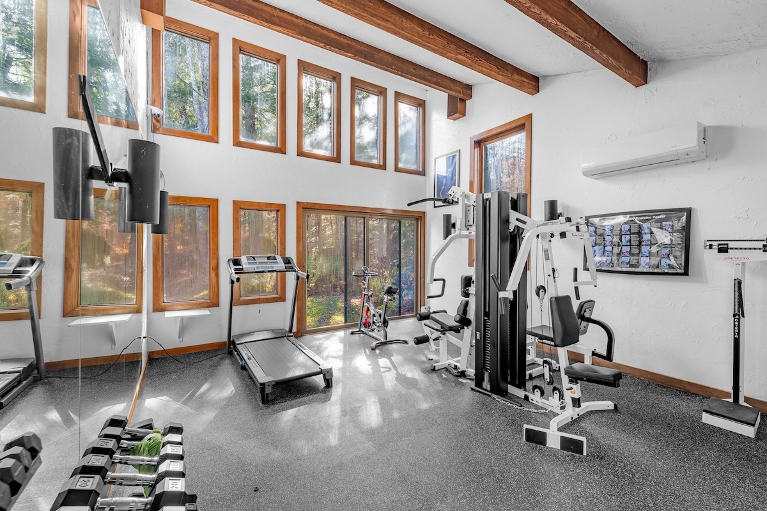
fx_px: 298
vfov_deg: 81.2
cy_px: 256
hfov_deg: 104.3
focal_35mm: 14
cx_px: 384
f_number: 9
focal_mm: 14
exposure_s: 1/2
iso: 250
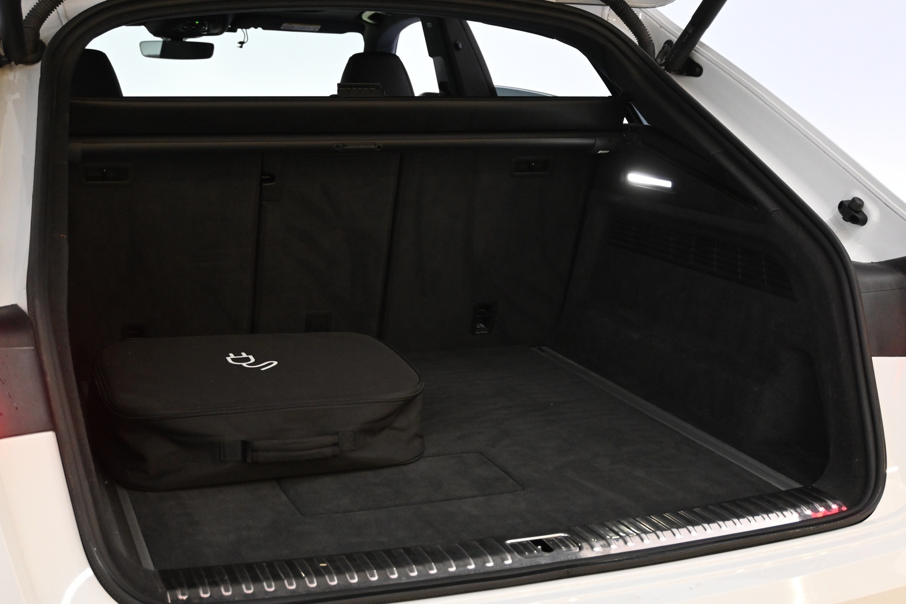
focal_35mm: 47
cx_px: 453
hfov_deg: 41.7
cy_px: 302
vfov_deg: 28.5
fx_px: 1189
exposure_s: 1/50
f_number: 5
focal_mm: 31.5
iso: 2800
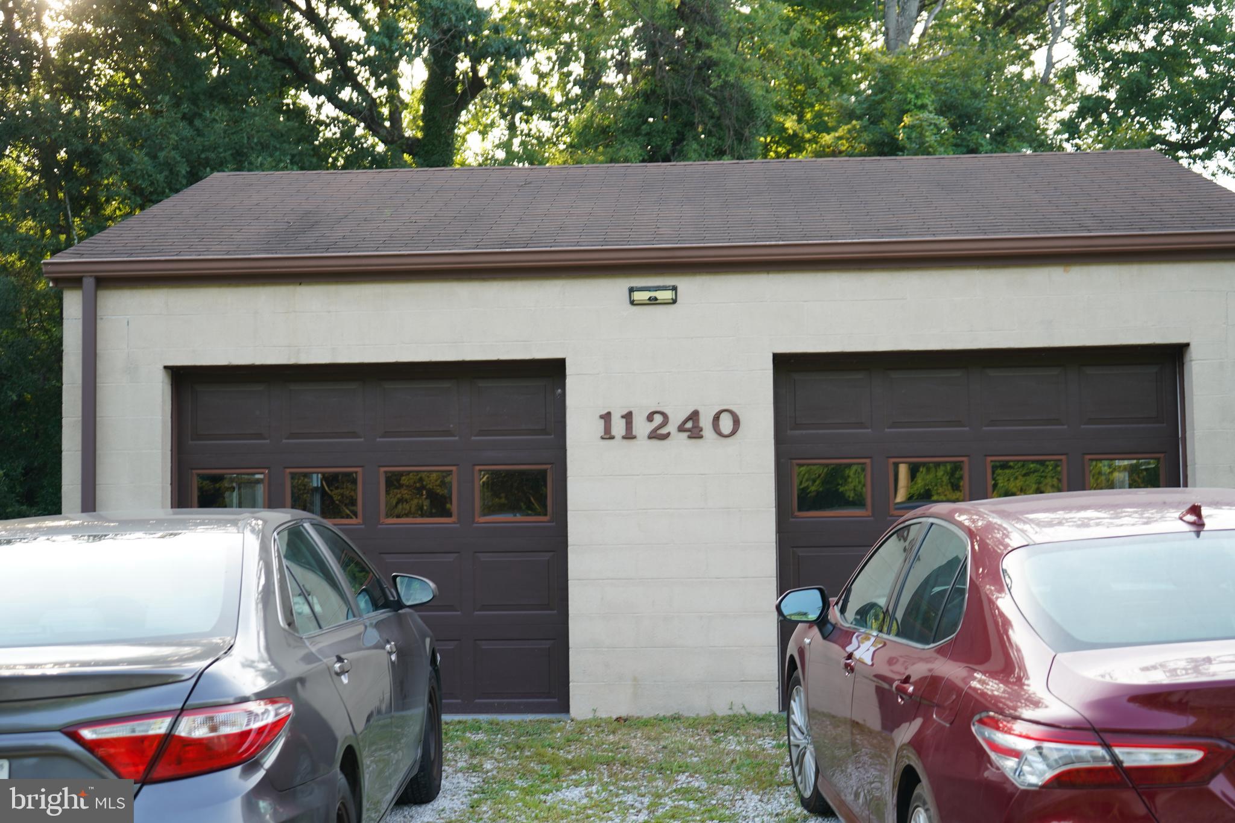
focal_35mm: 50
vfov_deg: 27.0
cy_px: 412
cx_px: 618
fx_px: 1715
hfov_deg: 39.6
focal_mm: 50
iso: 100
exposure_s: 1/50
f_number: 4.5
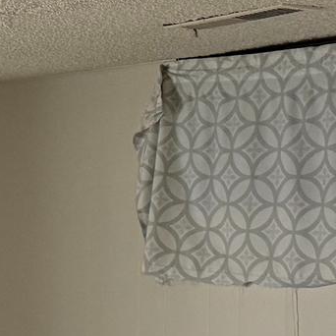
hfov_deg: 11.2
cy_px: 293
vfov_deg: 13.6
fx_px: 1395
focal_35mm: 127
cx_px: -497
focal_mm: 6.76
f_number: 1.78
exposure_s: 1/60
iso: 250
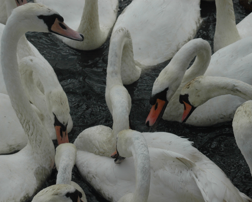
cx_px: 147
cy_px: 101
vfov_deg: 13.0
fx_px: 887
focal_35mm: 119
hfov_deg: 16.2
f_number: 11
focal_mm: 70
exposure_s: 1/500
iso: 400
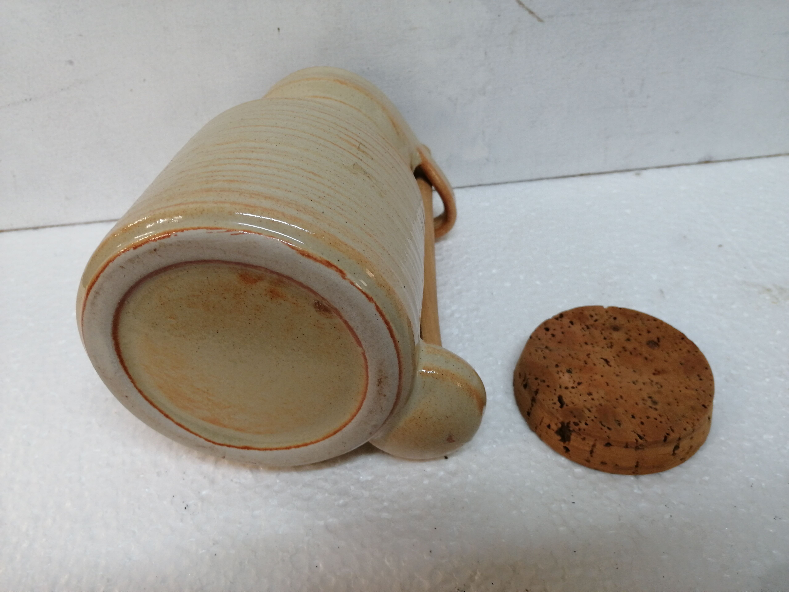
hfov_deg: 65.3
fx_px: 615
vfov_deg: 51.4
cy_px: 296
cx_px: 394
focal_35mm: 27
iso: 100
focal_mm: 3.95
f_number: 1.8
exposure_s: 1/50
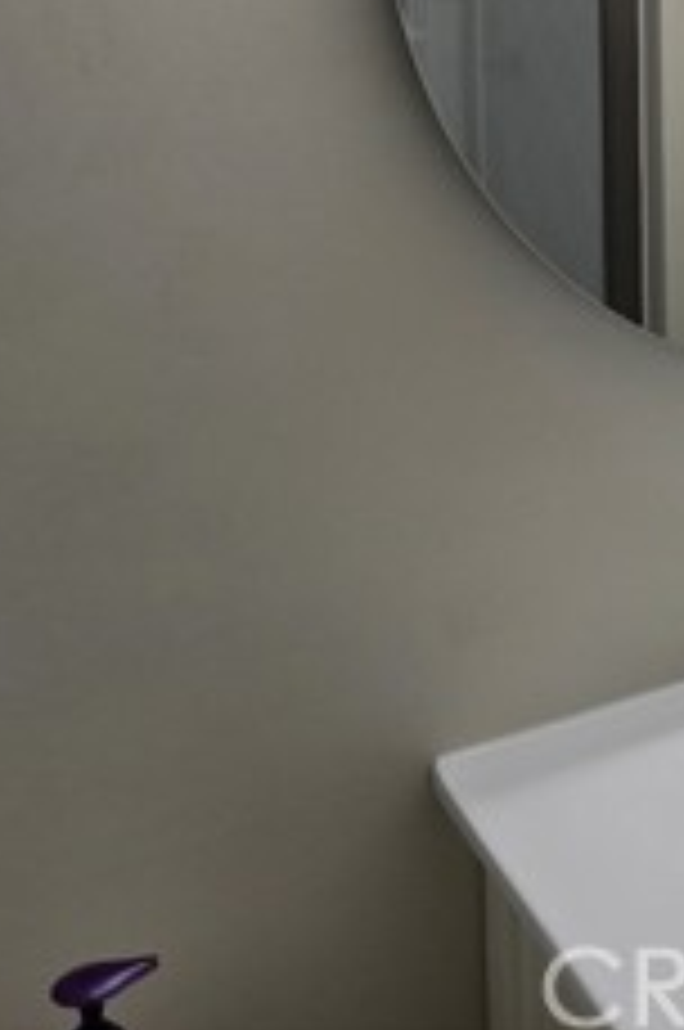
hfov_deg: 16.8
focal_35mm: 67
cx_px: 1224
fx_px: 1915
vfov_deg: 28.1
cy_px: -27
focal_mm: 6.3
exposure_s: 1/120
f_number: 1.7
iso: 40
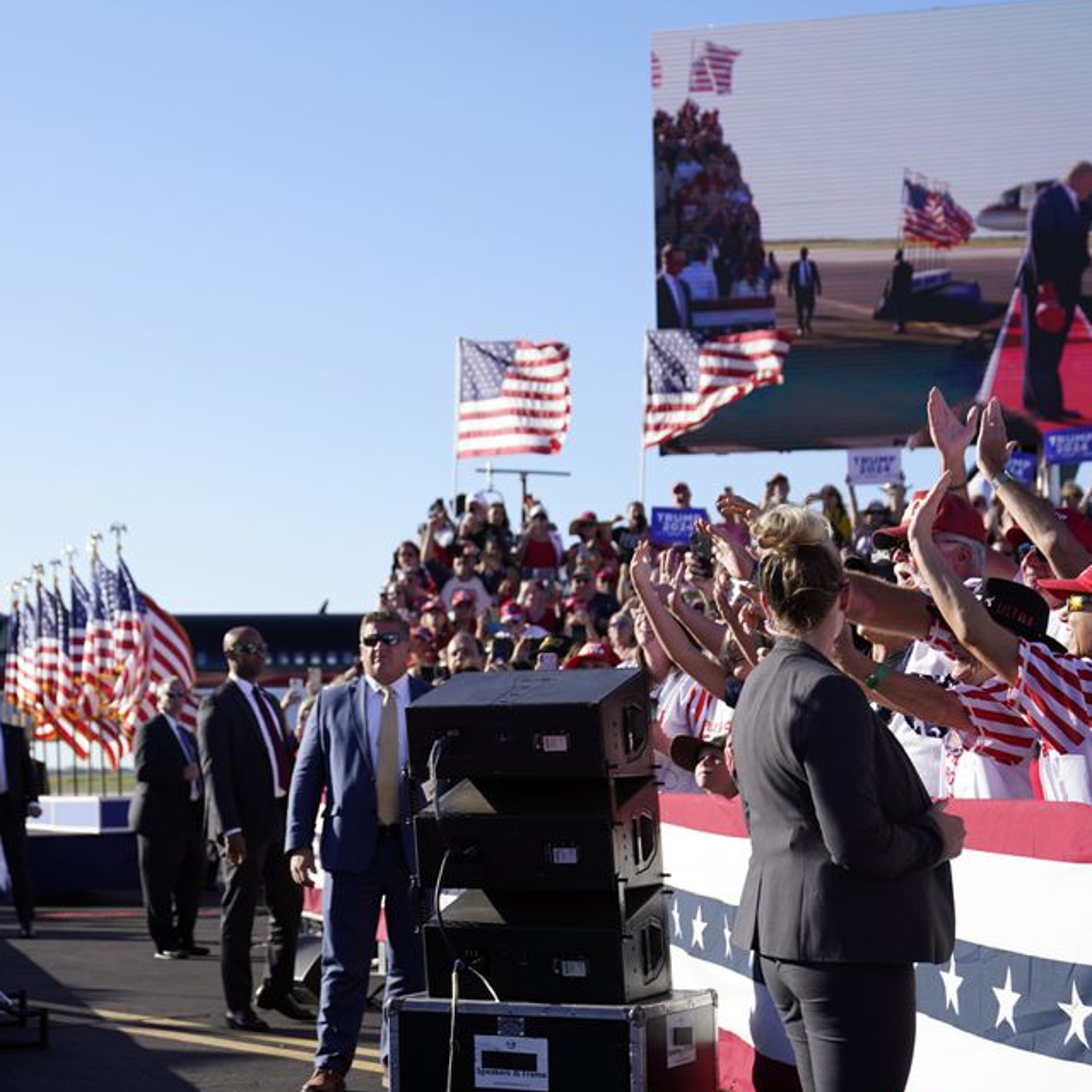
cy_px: 564
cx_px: 289
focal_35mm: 67
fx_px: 2391
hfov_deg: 25.5
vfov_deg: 25.7
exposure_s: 1/2500
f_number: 3.2
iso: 200
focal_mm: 42
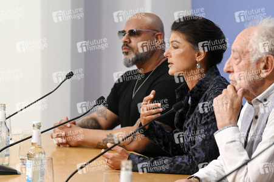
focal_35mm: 150
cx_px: 137
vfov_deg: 9.1
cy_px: 91
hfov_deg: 13.7
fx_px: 1141
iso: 2500
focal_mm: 150
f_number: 6.3
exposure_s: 1/320
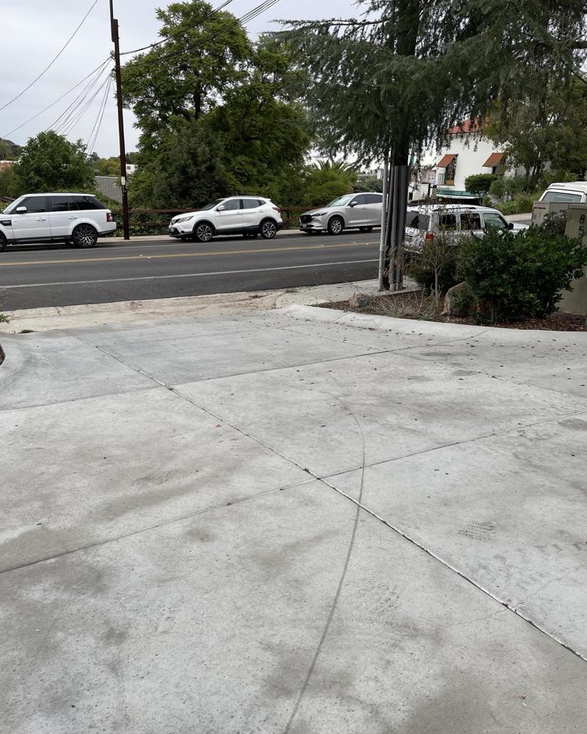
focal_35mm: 28
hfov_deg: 51.5
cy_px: 369
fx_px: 608
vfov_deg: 62.2
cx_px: 296
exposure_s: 1/496
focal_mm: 4.2
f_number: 1.6
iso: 32
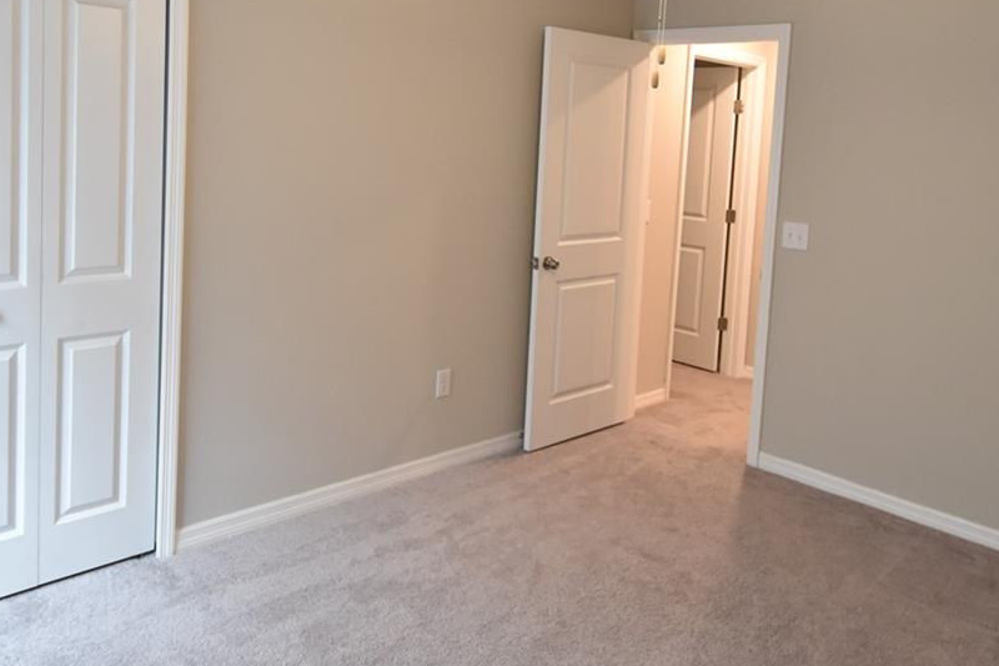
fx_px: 832
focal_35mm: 30
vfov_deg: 42.6
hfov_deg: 61.9
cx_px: 507
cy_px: 191
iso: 800
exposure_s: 1/30
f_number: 3.5
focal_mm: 10
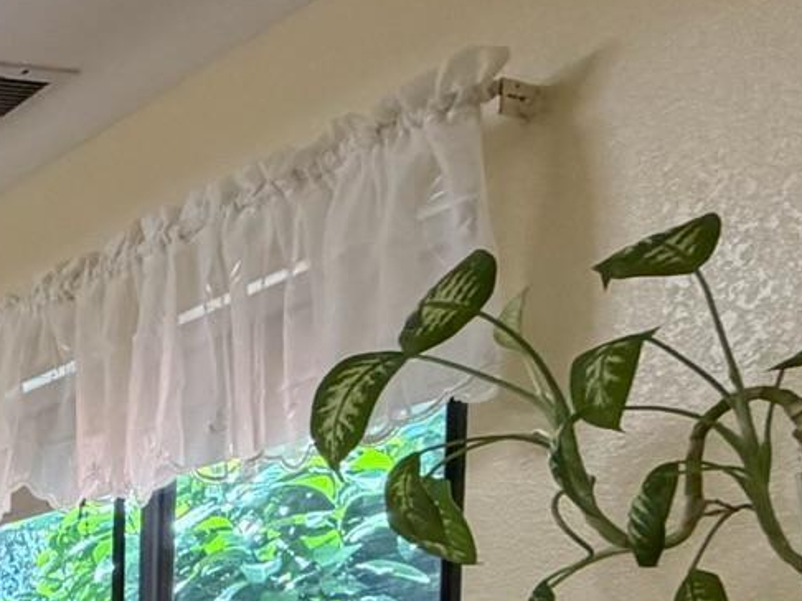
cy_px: 931
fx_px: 1366
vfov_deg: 20.7
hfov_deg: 21.2
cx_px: -655
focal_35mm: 59
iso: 320
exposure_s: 1/69
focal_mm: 2.22
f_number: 2.2
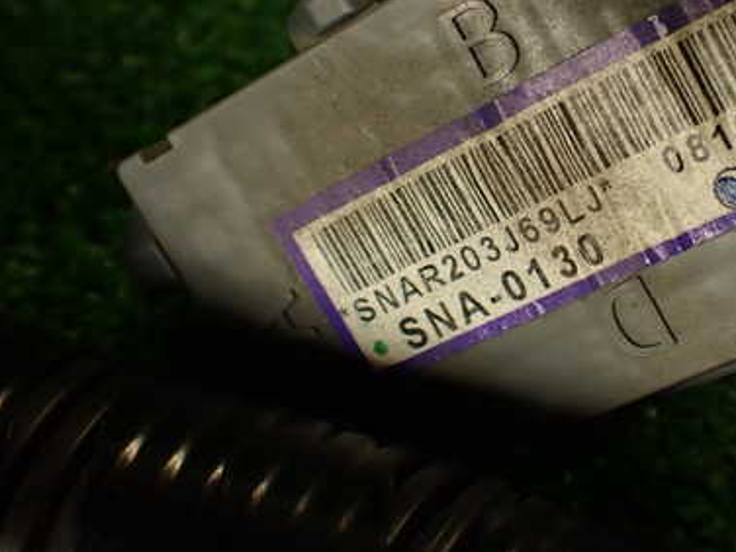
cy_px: 190
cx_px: 570
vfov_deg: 28.4
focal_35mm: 51
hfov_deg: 36.4
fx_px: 1084
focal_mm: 5.79
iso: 160
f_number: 2.4
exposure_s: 1/60
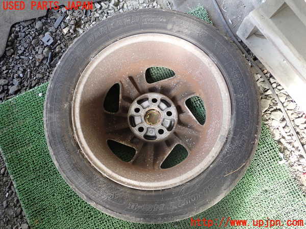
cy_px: 114
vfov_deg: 46.8
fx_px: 265
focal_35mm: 30
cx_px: 153
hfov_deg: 60.0
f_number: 2.3
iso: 200
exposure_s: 1/60
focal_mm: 5.4
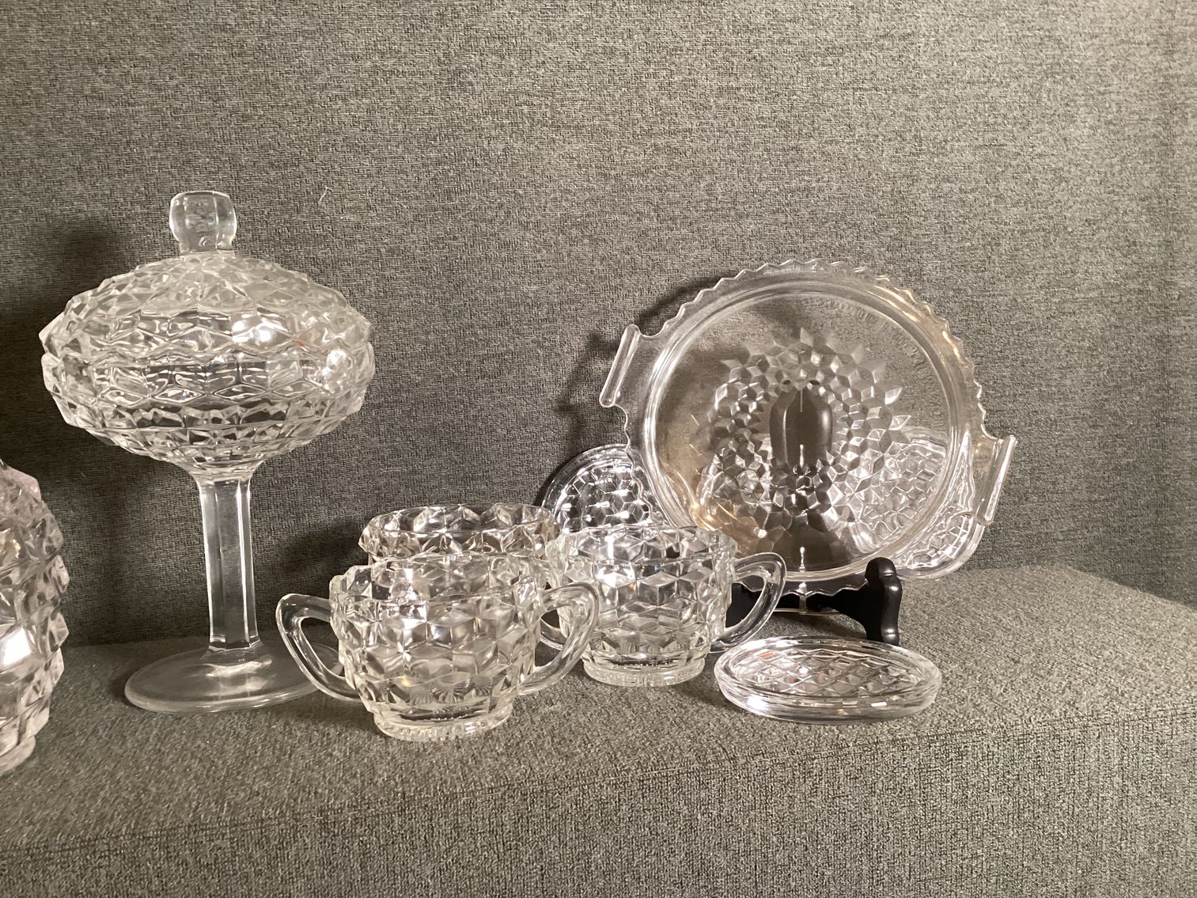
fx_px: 1072
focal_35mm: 31
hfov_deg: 58.3
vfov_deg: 45.4
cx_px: 598
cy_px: 449
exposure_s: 1/60
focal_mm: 3.3
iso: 250
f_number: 2.4
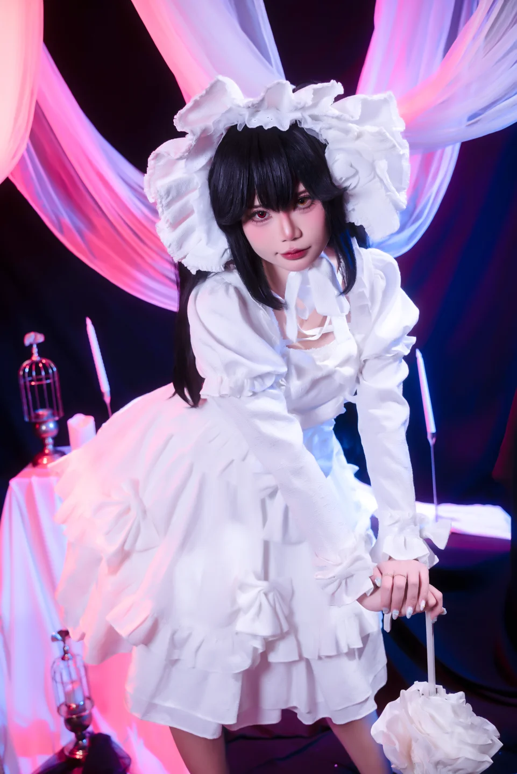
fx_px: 818
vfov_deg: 50.7
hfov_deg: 35.1
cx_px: 258
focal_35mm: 38
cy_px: 387
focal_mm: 38
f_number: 4
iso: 100
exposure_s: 1/200
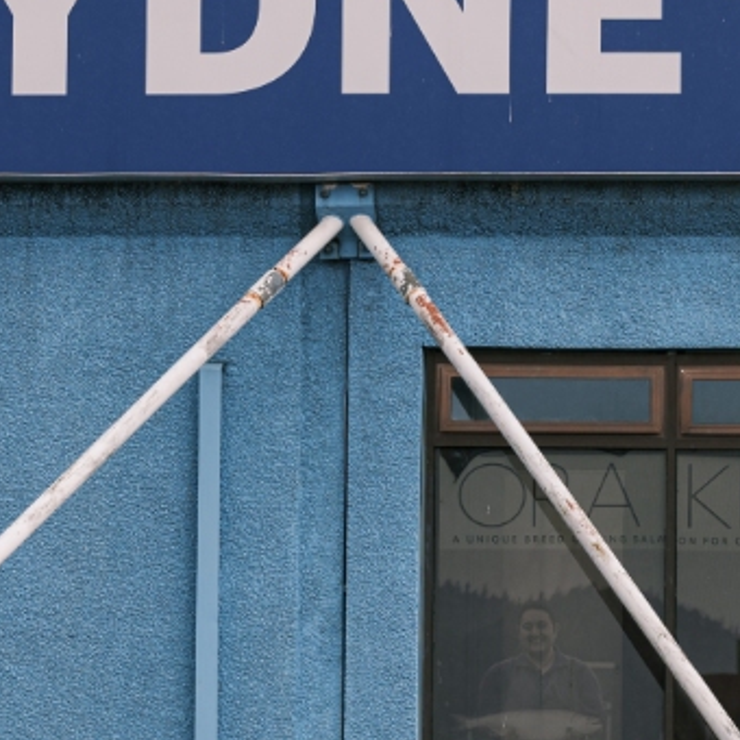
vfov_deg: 5.1
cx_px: 1201
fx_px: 8199
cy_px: 948
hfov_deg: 5.1
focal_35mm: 339
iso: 200
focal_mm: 110
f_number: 4
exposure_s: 1/480
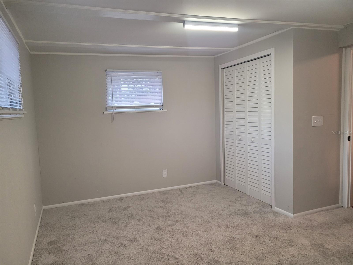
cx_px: 176
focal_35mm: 26
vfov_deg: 53.1
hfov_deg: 67.3
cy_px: 132
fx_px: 265
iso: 320
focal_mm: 5.4
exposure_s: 1/120
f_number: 1.8
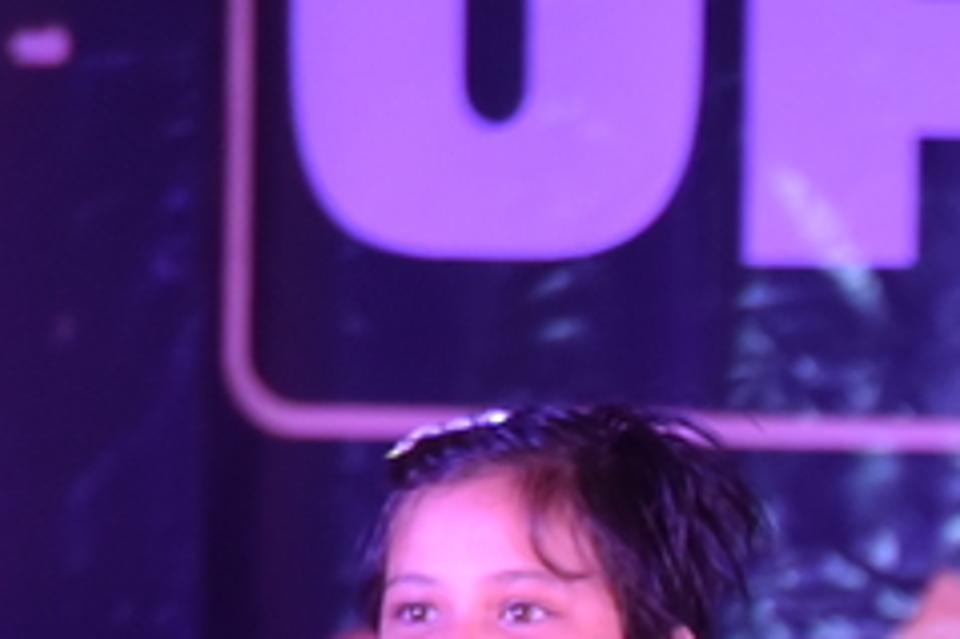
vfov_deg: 1.1
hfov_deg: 1.6
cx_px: 2860
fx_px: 33576
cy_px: 1282
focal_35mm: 1260
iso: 1600
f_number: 2.8
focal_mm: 200
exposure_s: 1/320
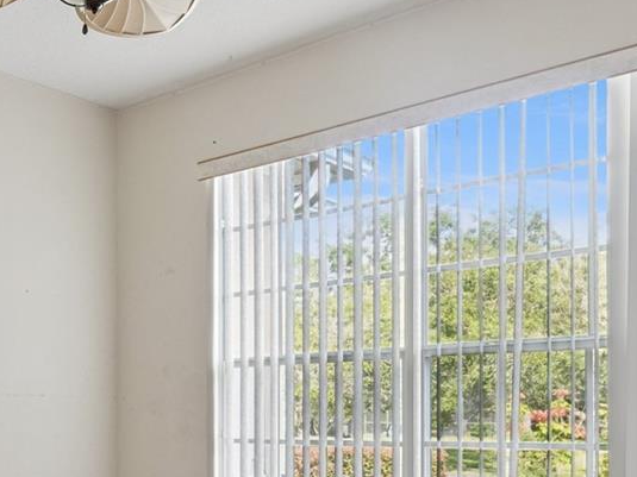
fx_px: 878
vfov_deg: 29.4
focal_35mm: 48
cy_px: 409
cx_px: -63
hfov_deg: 34.5
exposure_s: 1/15
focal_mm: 16.6
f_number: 10
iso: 800
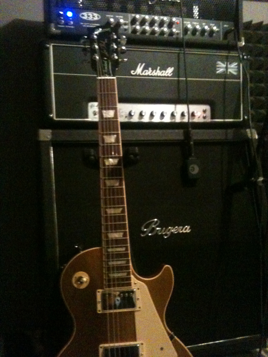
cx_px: 134
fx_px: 361
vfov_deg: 52.6
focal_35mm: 35
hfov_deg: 40.7
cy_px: 178
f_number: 2.8
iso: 1000
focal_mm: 3.85
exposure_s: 1/10
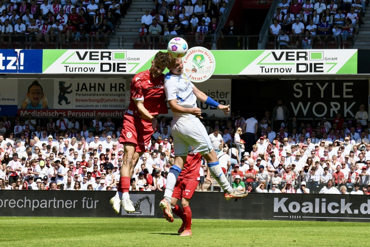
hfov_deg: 12.5
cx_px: 185
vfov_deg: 8.3
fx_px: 1695
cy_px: 124
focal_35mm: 165
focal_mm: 165
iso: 4000
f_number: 20
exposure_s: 1/1600
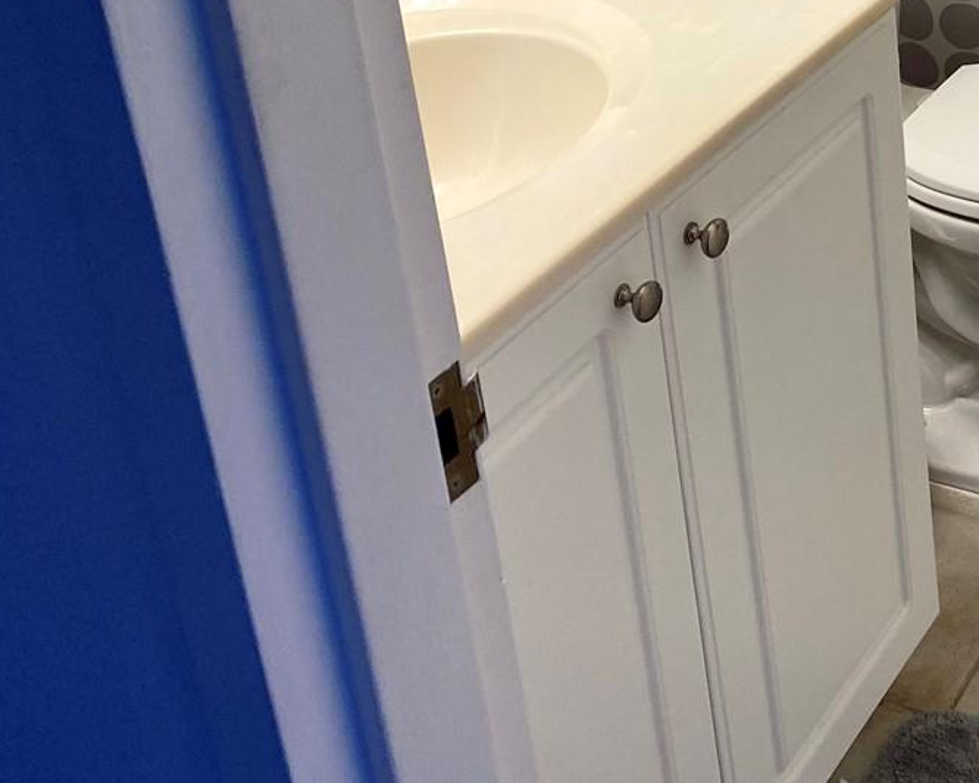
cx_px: 1135
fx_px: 1768
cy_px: -75
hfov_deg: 27.7
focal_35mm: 61
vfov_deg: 23.5
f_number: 1.8
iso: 100
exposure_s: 1/120
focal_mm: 4.25
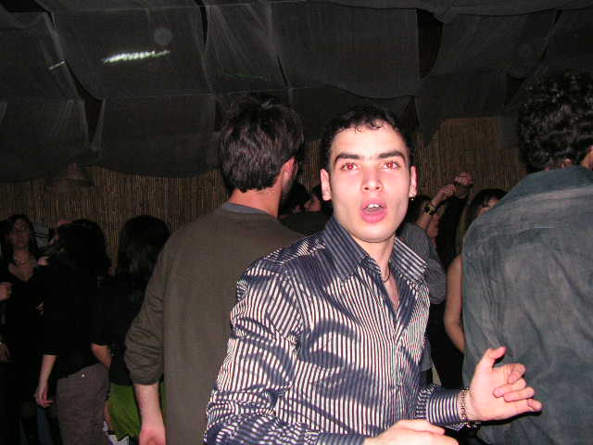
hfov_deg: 51.4
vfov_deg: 39.7
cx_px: 296
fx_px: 617
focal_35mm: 36
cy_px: 222
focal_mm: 6
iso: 200
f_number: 3.2
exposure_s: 1/40
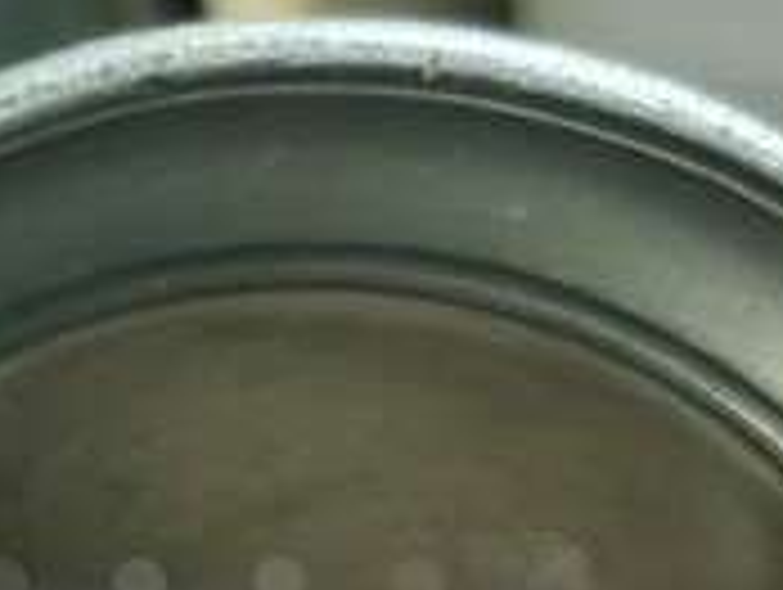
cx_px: 279
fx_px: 2061
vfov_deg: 15.5
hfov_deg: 21.4
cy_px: 766
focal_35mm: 91
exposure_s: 1/60
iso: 400
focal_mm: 4.3
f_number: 1.5
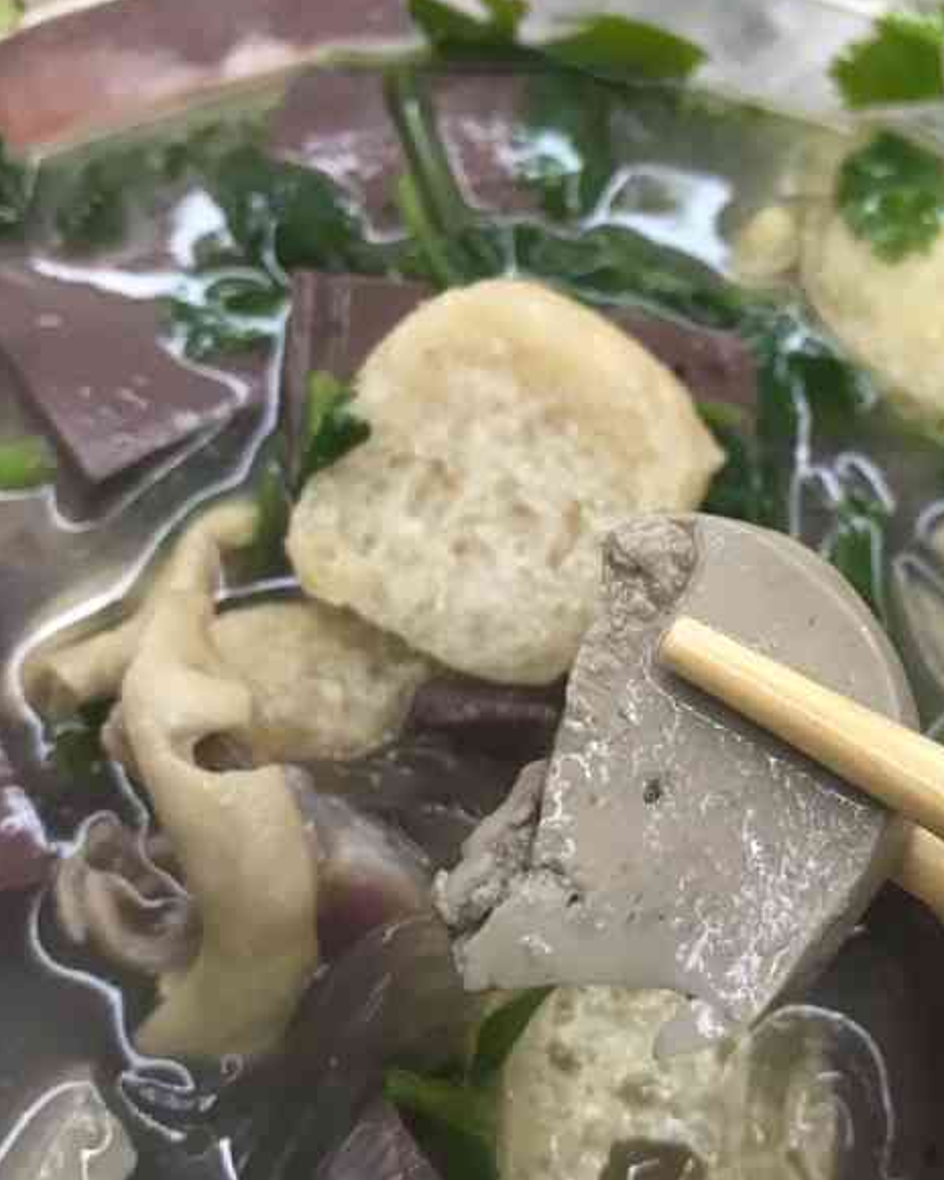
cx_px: 704
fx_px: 1537
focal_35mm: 44
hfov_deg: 33.5
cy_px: 603
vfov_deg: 42.0
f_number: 1.8
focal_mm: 3.99
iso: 80
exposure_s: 1/17
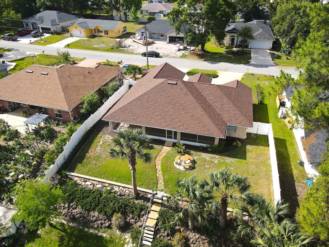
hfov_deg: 71.6
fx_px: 228
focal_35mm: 24
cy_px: 124
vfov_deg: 56.8
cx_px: 164
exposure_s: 1/400
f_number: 2.8
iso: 100
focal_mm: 4.5
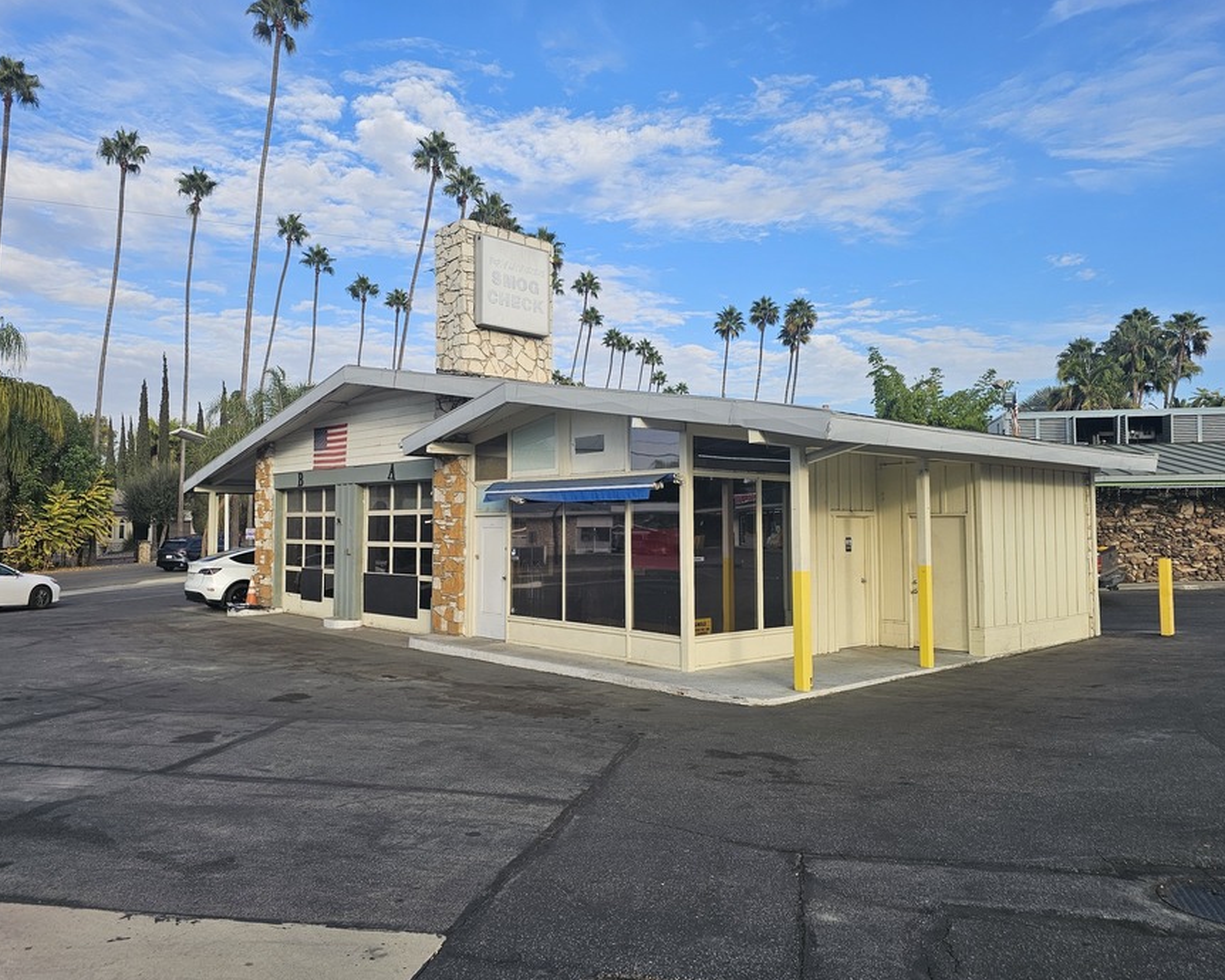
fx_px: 907
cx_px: 580
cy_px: 480
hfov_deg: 68.0
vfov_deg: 56.8
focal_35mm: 25
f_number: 1.7
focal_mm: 6.3
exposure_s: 1/719
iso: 16
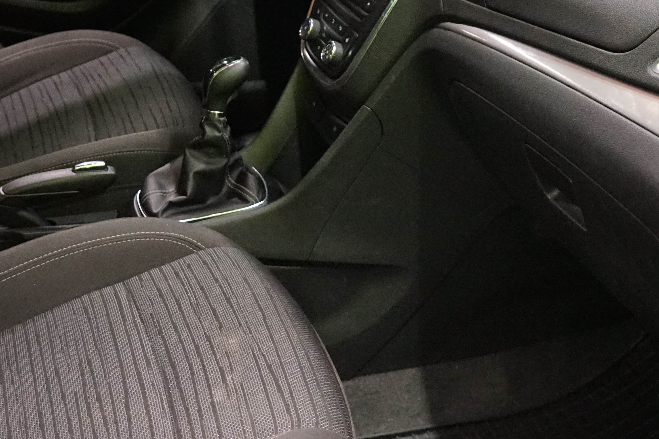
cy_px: 155
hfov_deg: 33.9
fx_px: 1080
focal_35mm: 59
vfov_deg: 22.9
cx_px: 284
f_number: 3.5
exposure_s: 1/160
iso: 6400
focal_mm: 29
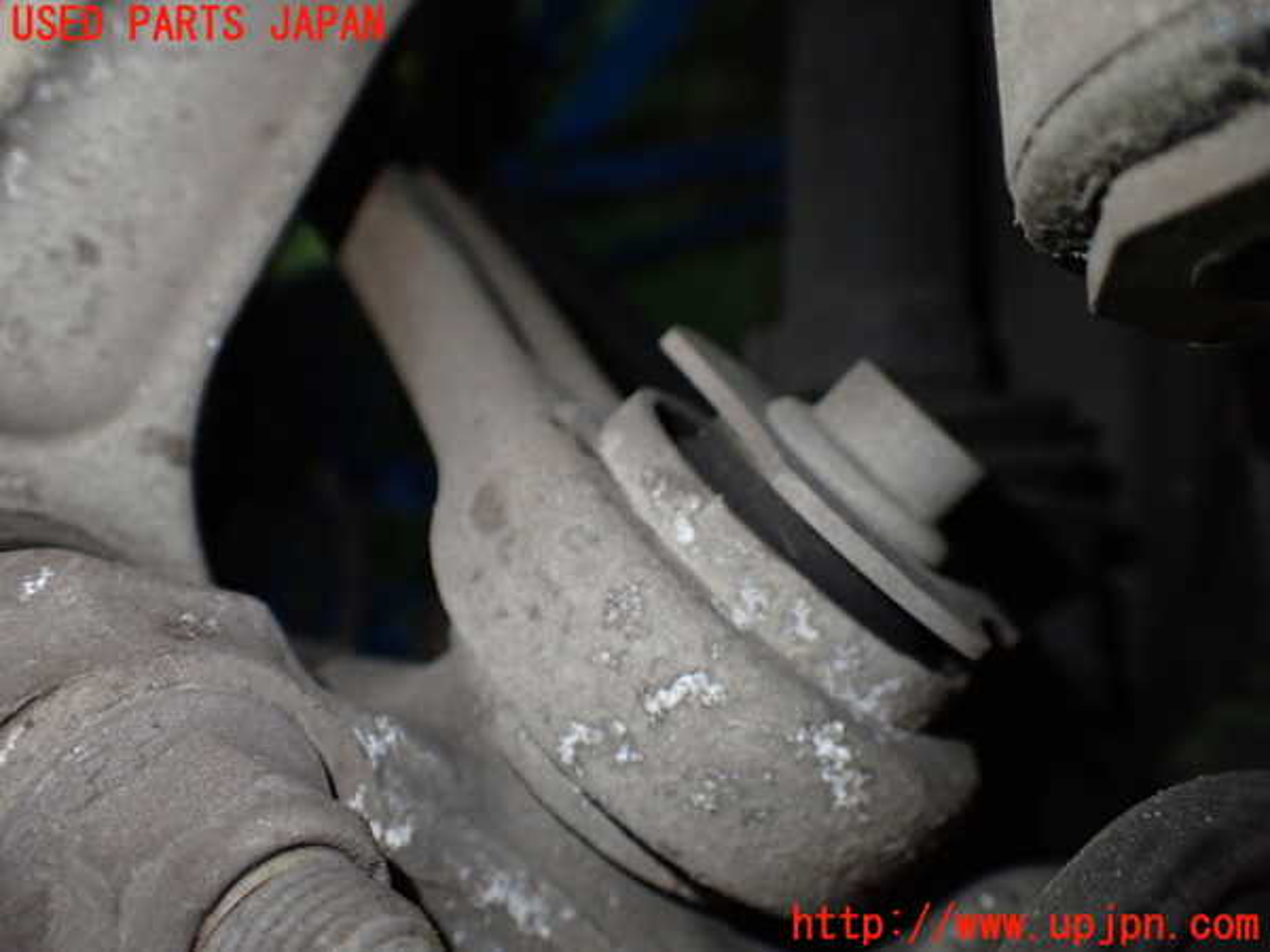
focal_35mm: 30
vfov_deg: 46.8
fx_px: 1101
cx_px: 635
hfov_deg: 60.0
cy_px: 476
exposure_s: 1/125
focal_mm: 5.4
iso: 640
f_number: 2.3
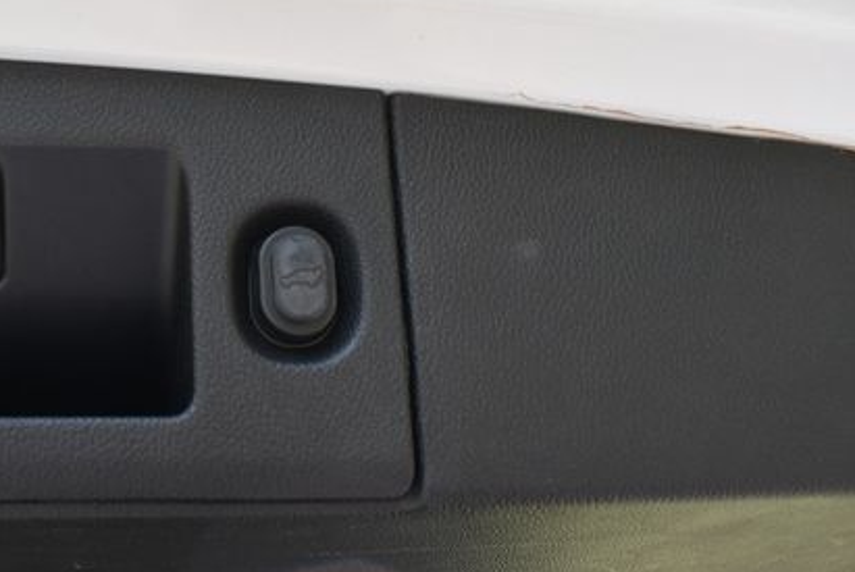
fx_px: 999
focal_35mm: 42
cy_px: 224
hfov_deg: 45.0
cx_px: 227
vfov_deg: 31.9
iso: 320
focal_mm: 18
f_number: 5.6
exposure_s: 1/250
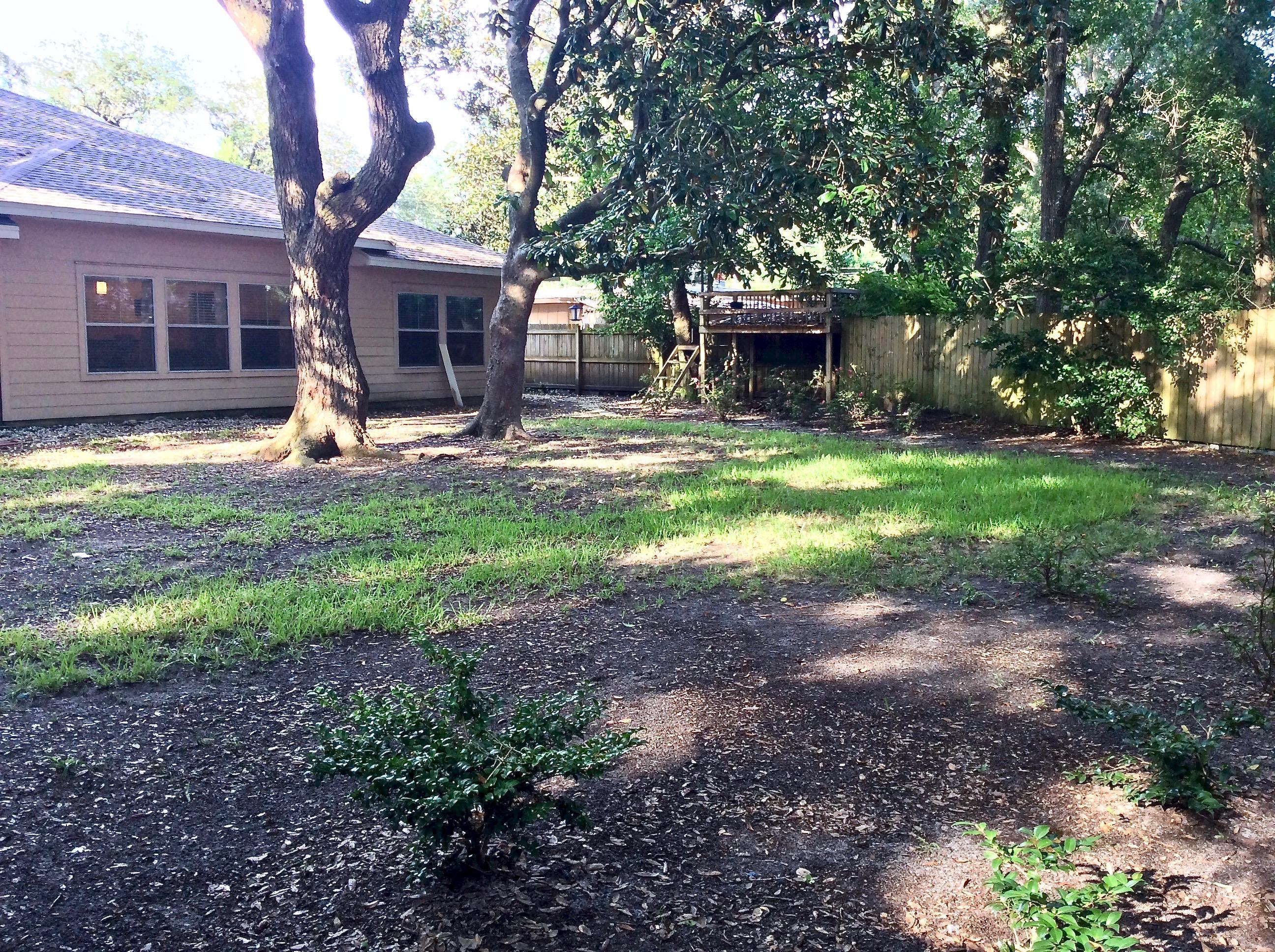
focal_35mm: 32
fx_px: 1177
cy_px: 476
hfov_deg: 56.9
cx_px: 638
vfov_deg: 44.1
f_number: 2.4
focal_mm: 3.3
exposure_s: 1/60
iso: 32
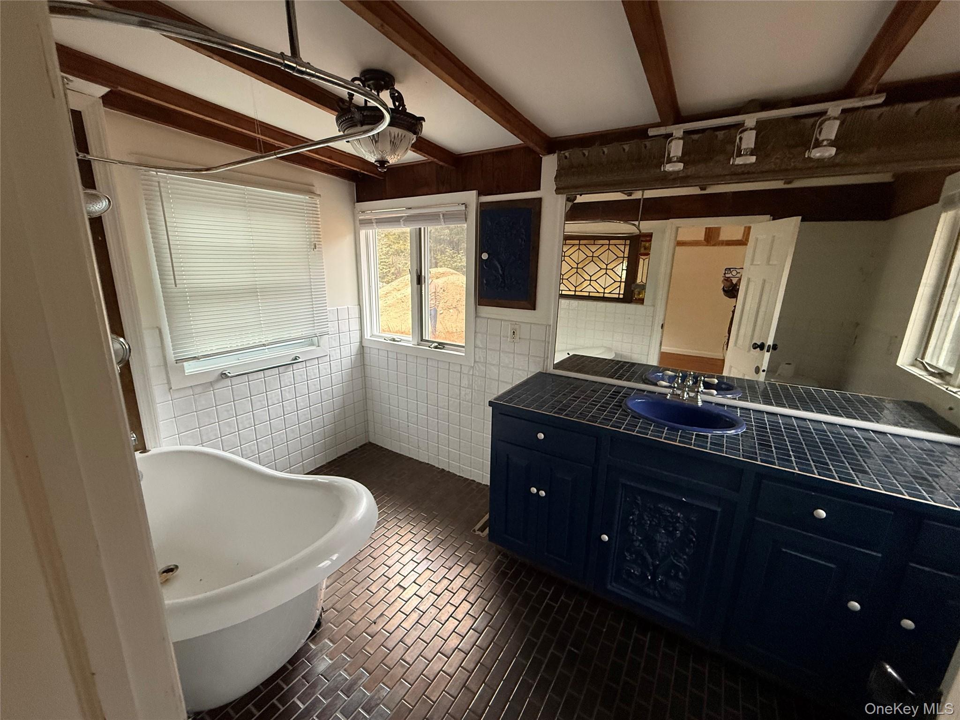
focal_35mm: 14
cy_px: 360
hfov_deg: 102.1
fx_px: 388
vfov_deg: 85.7
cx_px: 480
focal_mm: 2.22
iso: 400
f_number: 2.2
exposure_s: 1/74
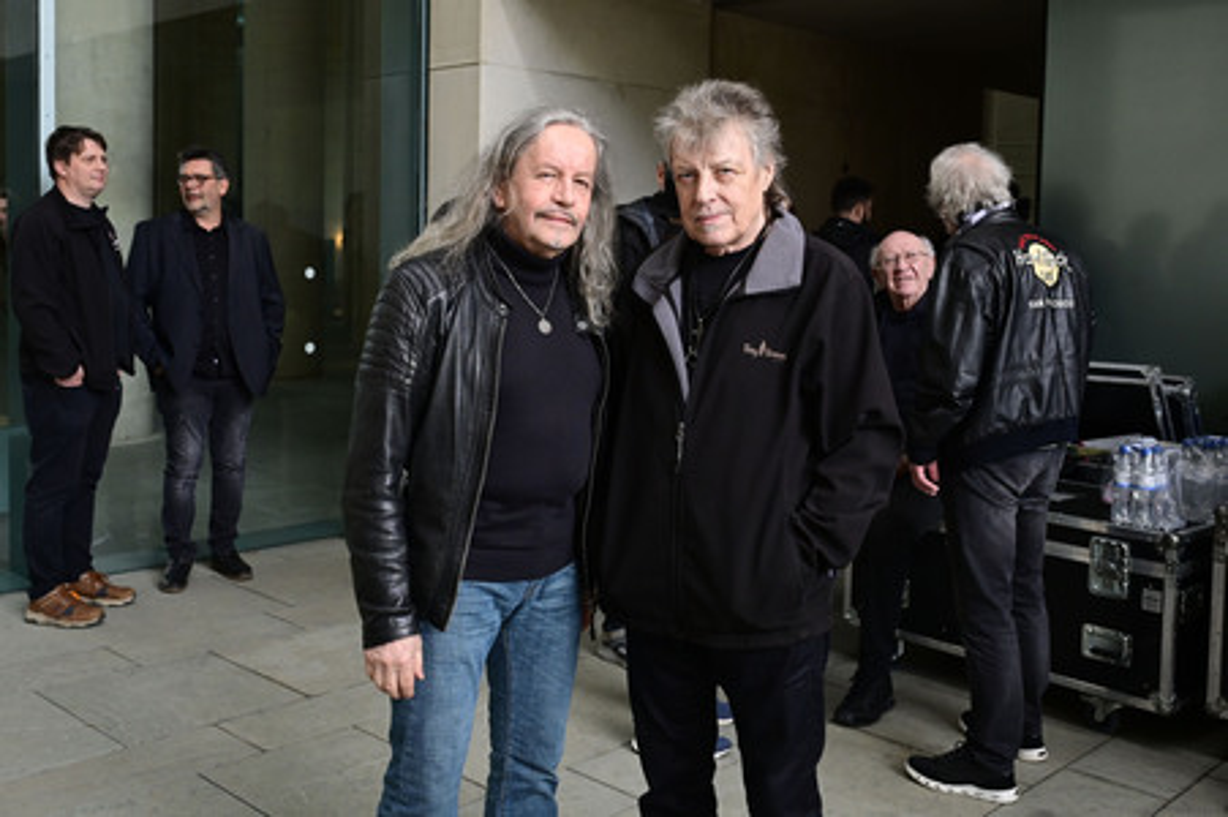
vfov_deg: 42.3
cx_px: 614
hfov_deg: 60.3
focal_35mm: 31
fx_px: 1057
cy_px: 408
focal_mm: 31
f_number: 7.1
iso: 2000
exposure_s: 1/320
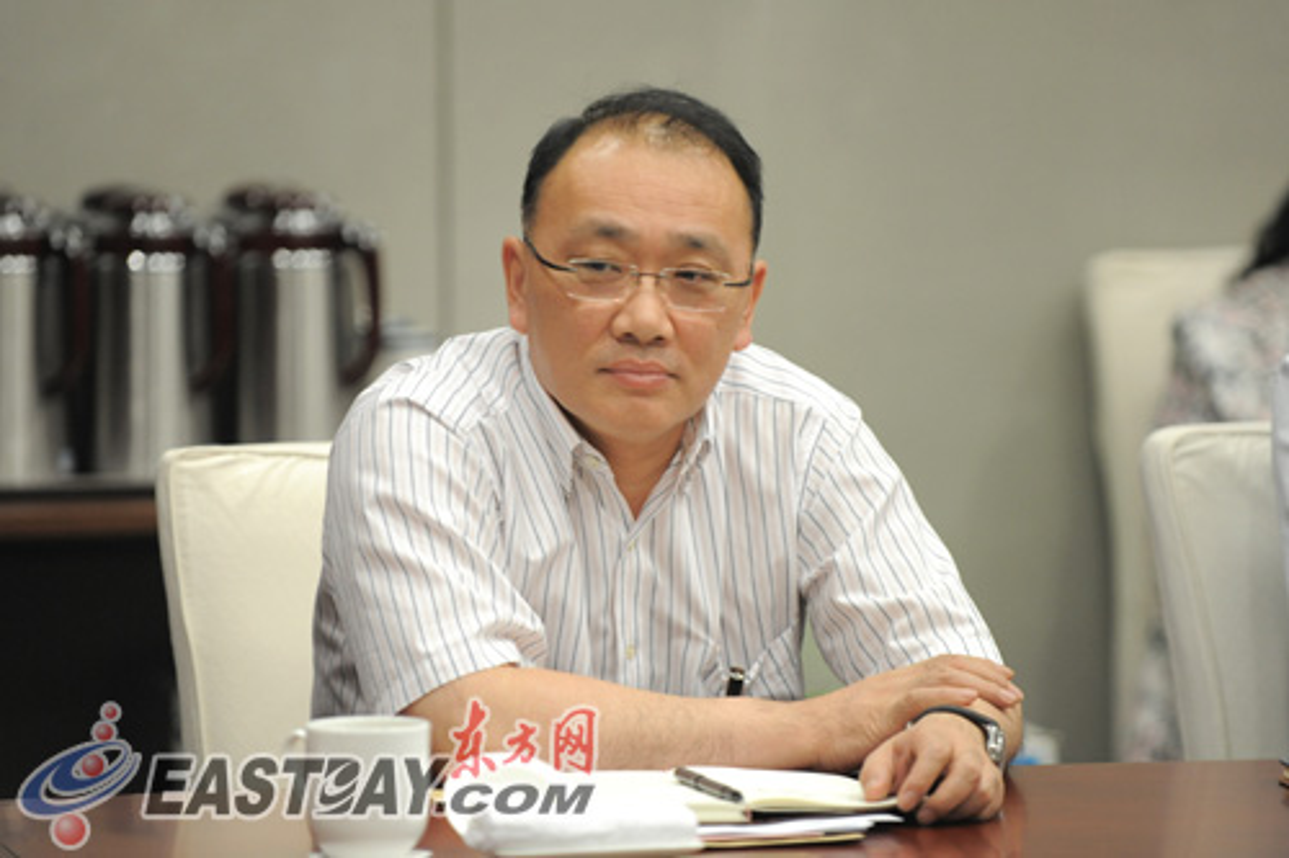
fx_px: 6800
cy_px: 429
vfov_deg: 7.2
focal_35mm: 190
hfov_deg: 10.8
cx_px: 644
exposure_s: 1/160
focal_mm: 190
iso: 2000
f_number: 2.8
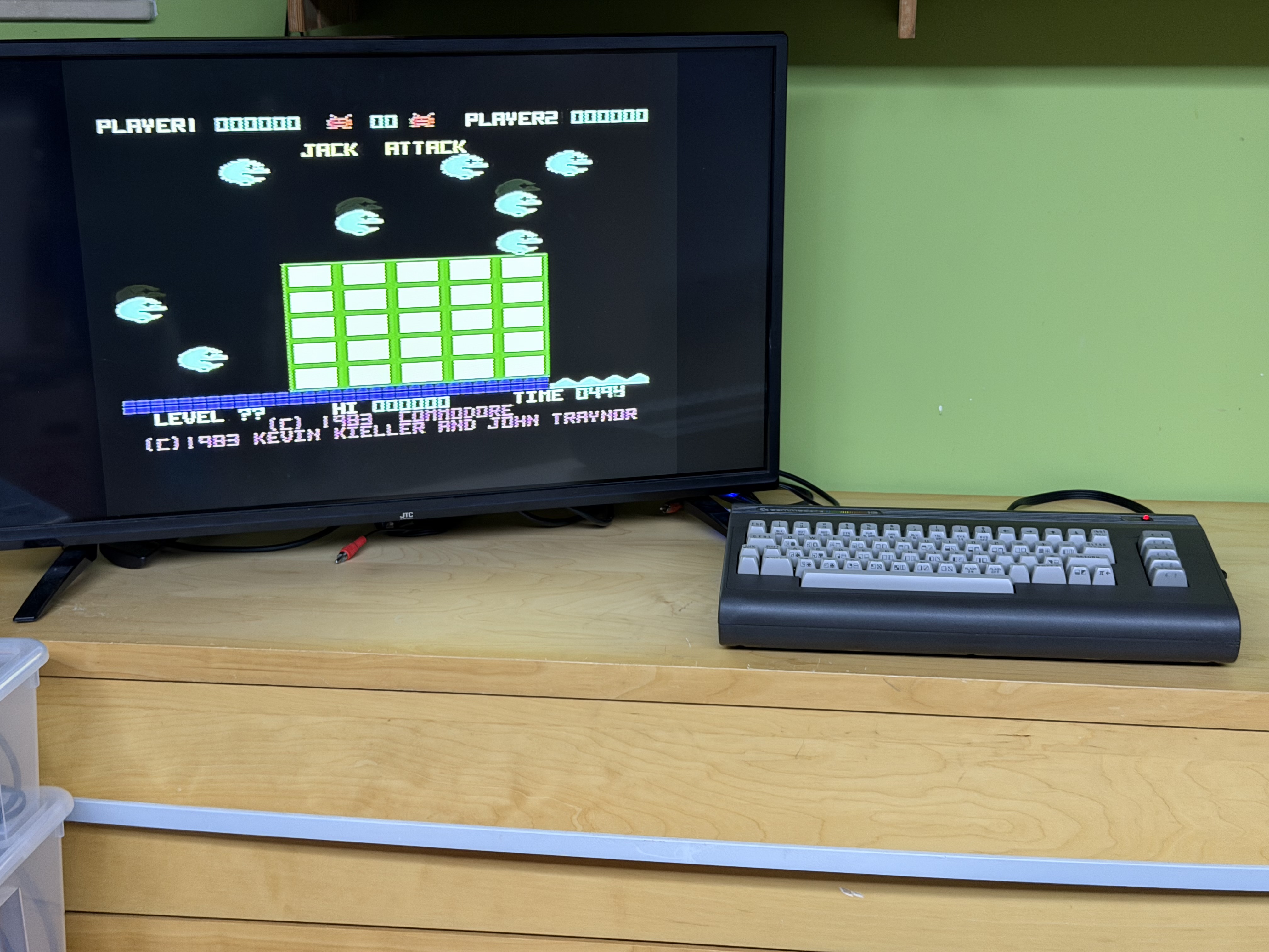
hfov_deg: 39.7
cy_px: 476
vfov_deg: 30.3
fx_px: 1760
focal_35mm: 48
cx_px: 634
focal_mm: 6.76
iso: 500
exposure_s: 1/39
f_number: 1.78
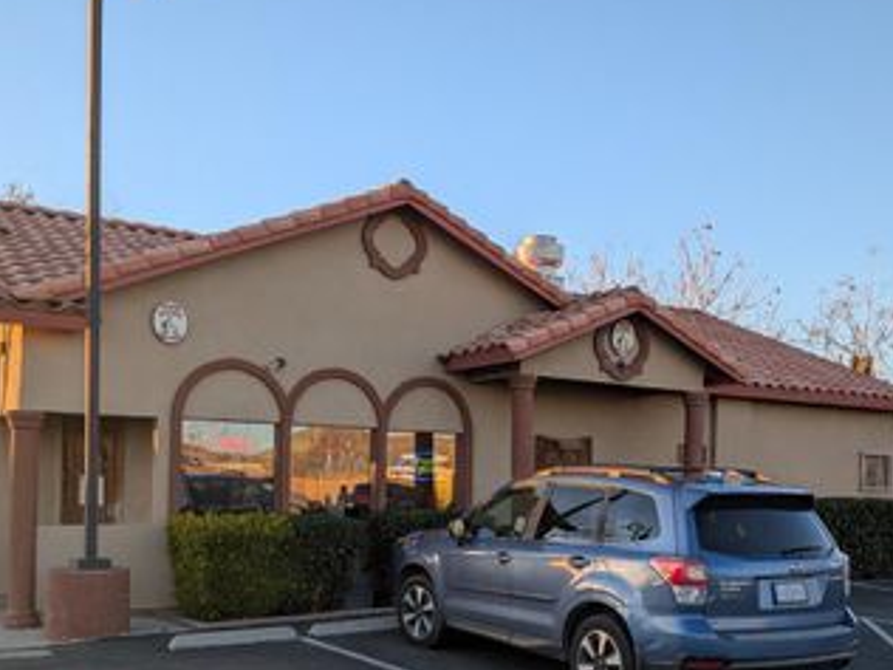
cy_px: 488
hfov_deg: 49.0
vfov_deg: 37.0
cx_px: 430
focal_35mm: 38
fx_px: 980
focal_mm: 4.53
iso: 30
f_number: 1.7
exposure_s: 1/1923
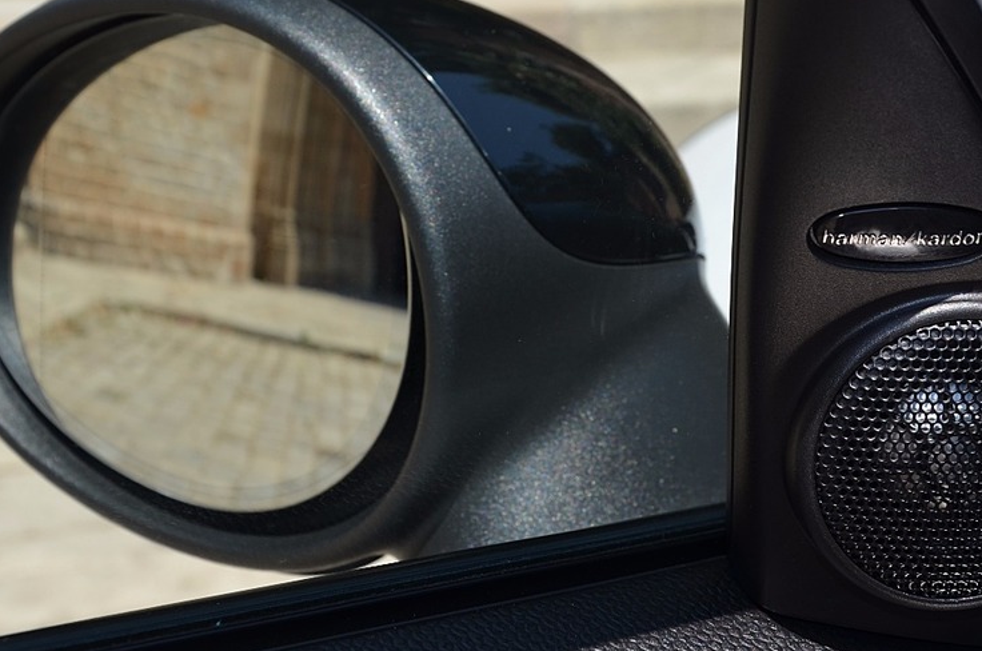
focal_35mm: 73
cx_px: 611
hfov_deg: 27.7
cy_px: 237
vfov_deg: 18.6
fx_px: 1988
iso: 100
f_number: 7.1
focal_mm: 28
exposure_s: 1/200
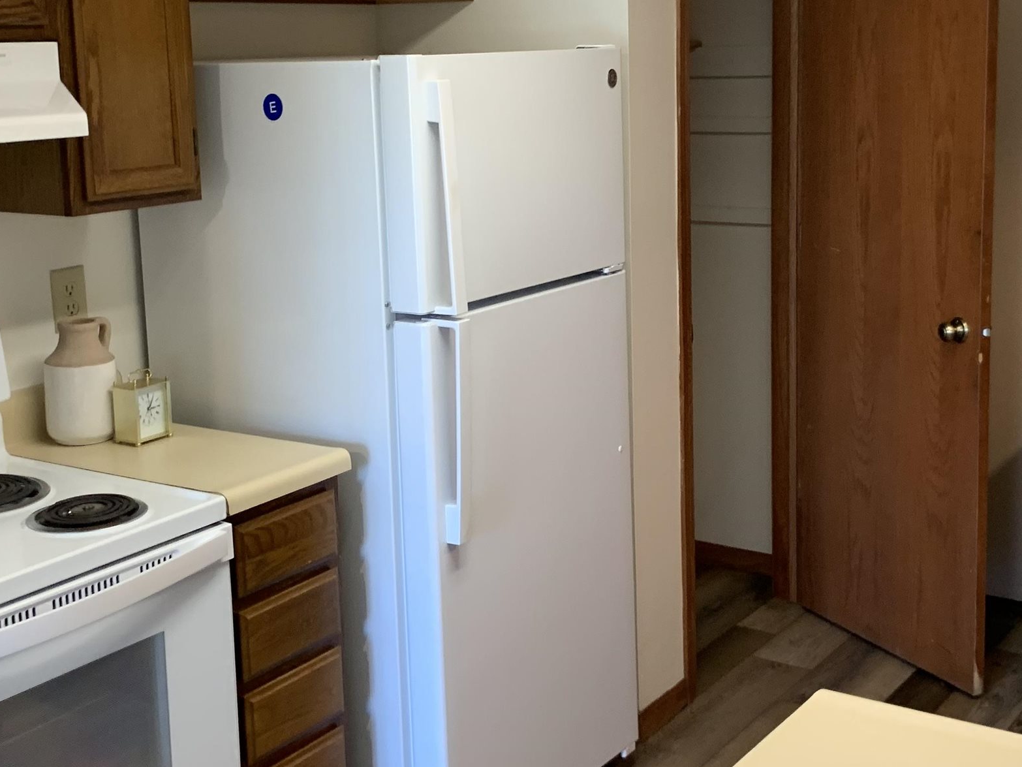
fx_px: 1506
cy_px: 313
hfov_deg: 37.5
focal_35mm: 51
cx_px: 547
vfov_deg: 28.5
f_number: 1.8
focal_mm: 4.25
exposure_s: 1/60
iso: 160
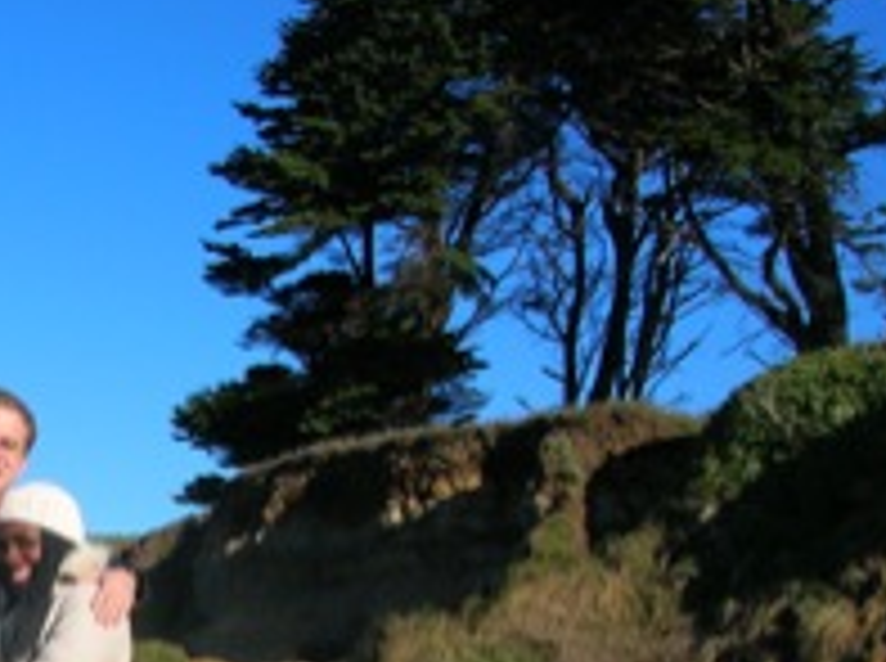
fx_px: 1763
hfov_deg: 26.7
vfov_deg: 20.7
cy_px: 619
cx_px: 9
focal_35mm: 69
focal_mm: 5.7
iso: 50
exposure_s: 1/395
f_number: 4.9
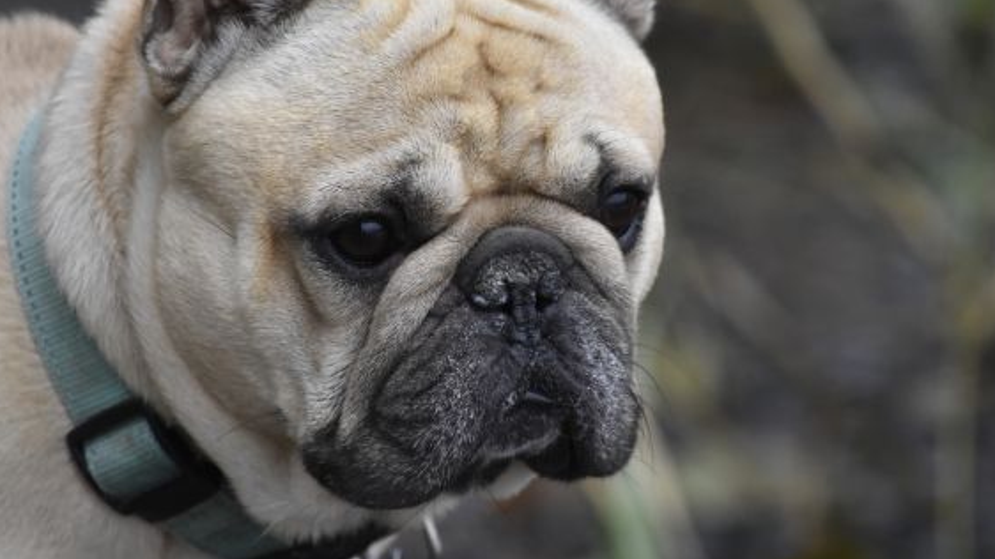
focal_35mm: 485
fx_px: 12795
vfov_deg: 2.5
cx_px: 540
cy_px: 206
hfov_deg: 4.5
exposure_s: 1/800
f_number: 5.6
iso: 1600
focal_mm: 280
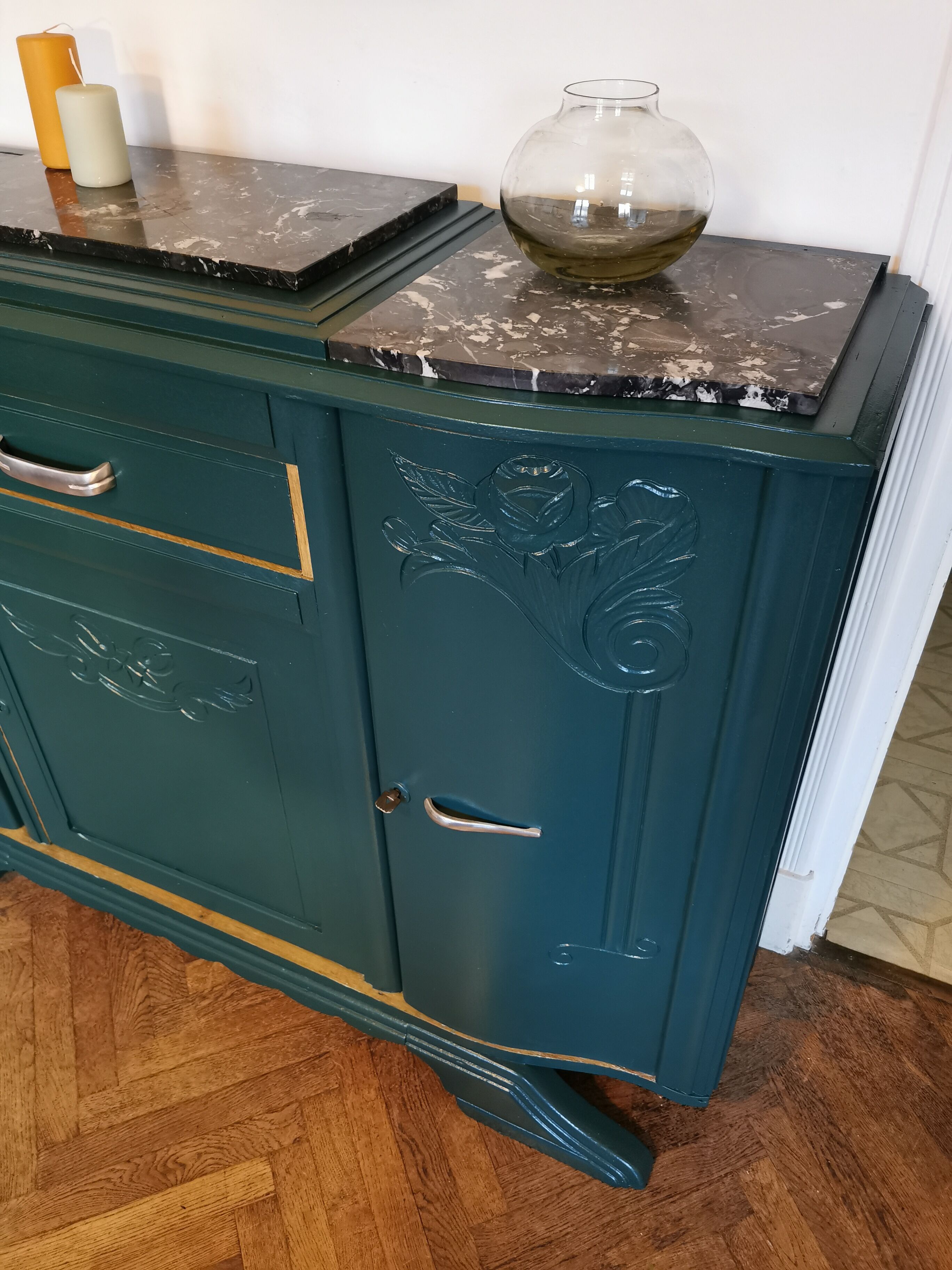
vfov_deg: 65.3
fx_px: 990
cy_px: 635
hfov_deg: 51.4
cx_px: 476
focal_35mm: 27
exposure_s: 1/40
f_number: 1.6
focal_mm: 5.56
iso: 500
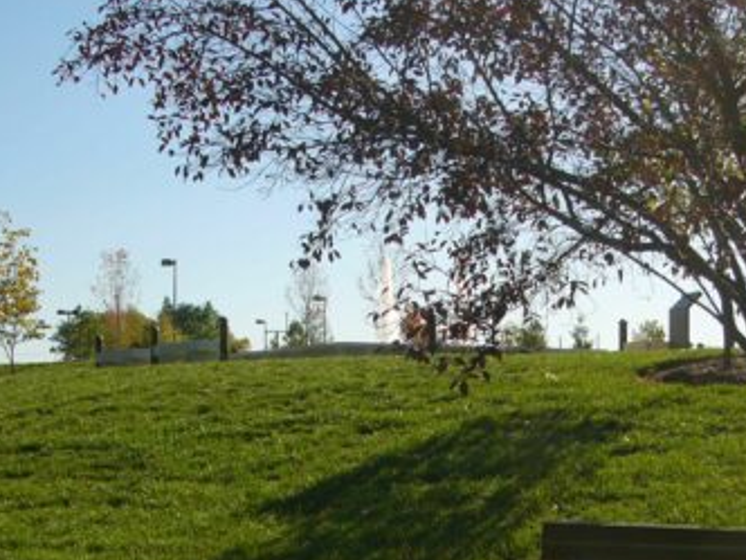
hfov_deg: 29.8
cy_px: 441
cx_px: 333
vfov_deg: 22.3
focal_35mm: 65
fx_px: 1401
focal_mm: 6
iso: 50
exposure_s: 1/1300
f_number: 2.8
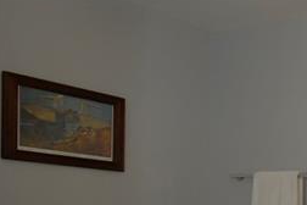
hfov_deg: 19.9
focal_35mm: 57
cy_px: 251
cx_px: 599
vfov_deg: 21.9
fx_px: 486
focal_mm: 14
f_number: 10
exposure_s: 1/160
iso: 1250
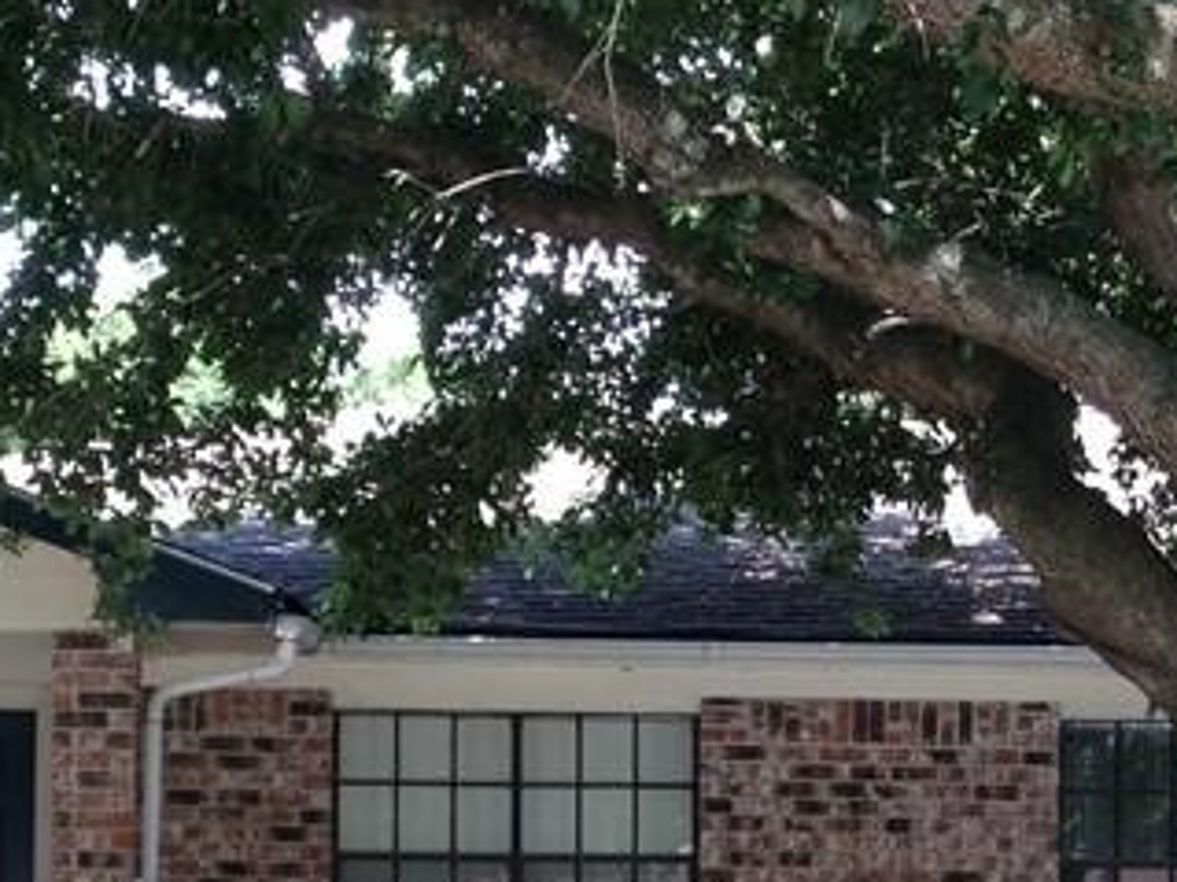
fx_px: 3603
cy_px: 908
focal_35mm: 106
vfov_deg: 13.7
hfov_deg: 18.5
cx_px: 819
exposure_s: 1/120
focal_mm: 4.12
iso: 50
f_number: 2.4
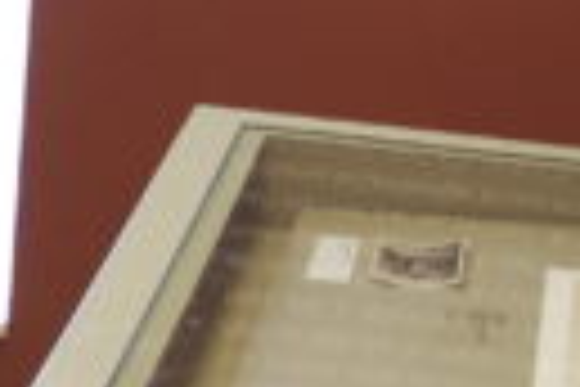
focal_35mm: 190
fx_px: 3061
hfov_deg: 9.8
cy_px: -232
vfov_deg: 7.1
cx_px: -706
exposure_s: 1/50
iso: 1000
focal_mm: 24
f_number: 5
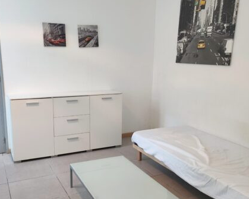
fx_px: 251
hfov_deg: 52.7
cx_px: 108
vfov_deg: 43.2
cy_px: 116
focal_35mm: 34
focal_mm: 6.04
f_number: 1.9
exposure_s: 1/25
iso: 886
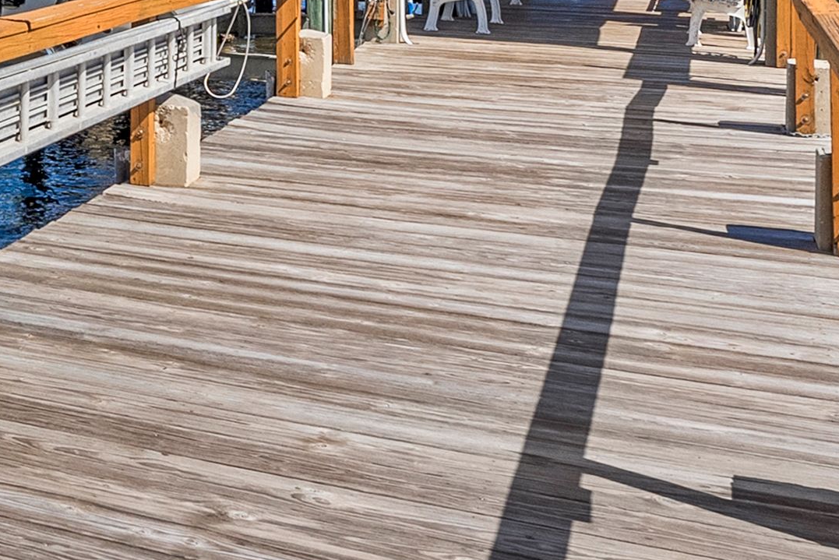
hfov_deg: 27.7
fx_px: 1469
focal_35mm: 63
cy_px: -150
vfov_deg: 20.0
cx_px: -184
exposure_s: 1/400
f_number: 8
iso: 640
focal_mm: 16
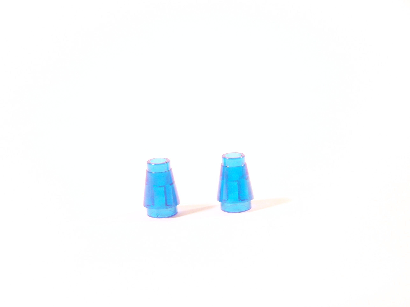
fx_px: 1386
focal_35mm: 117
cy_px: 154
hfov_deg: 16.8
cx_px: 205
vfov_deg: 12.7
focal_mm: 19.4
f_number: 3.2
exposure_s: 1/20
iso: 200
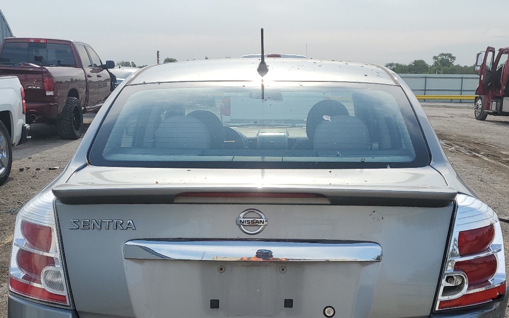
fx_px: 569
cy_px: 232
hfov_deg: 48.2
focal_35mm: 41
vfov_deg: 30.8
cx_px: 253
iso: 50
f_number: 1.5
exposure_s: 1/2000
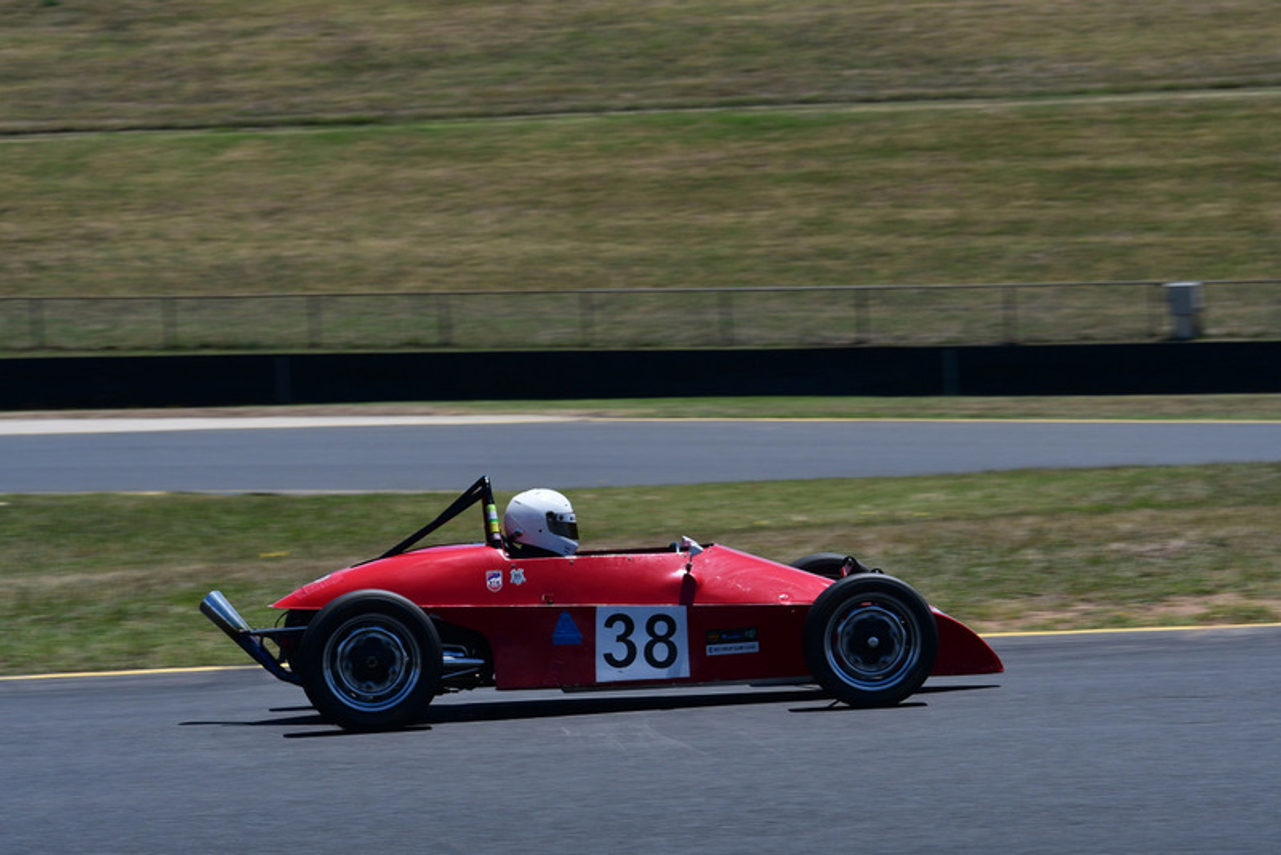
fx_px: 6514
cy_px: 428
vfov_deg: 7.5
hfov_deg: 11.2
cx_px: 640
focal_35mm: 183
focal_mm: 122
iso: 160
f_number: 11
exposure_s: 1/320
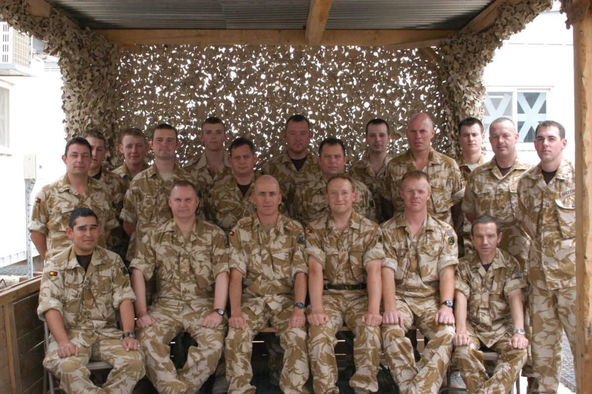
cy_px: 197
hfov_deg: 41.2
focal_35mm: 48
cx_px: 296
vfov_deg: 28.0
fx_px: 788
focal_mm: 32
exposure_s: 1/125
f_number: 18
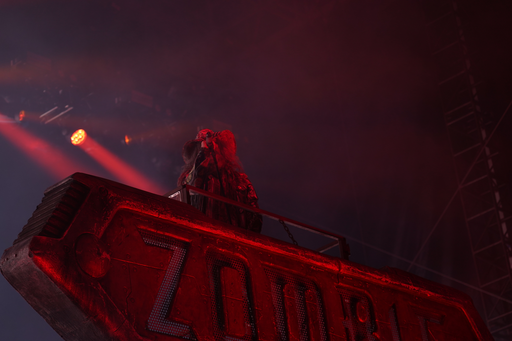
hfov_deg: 19.5
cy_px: 170
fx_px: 1493
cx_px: 256
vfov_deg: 13.0
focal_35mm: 105
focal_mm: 105
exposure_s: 1/125
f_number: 4
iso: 1000
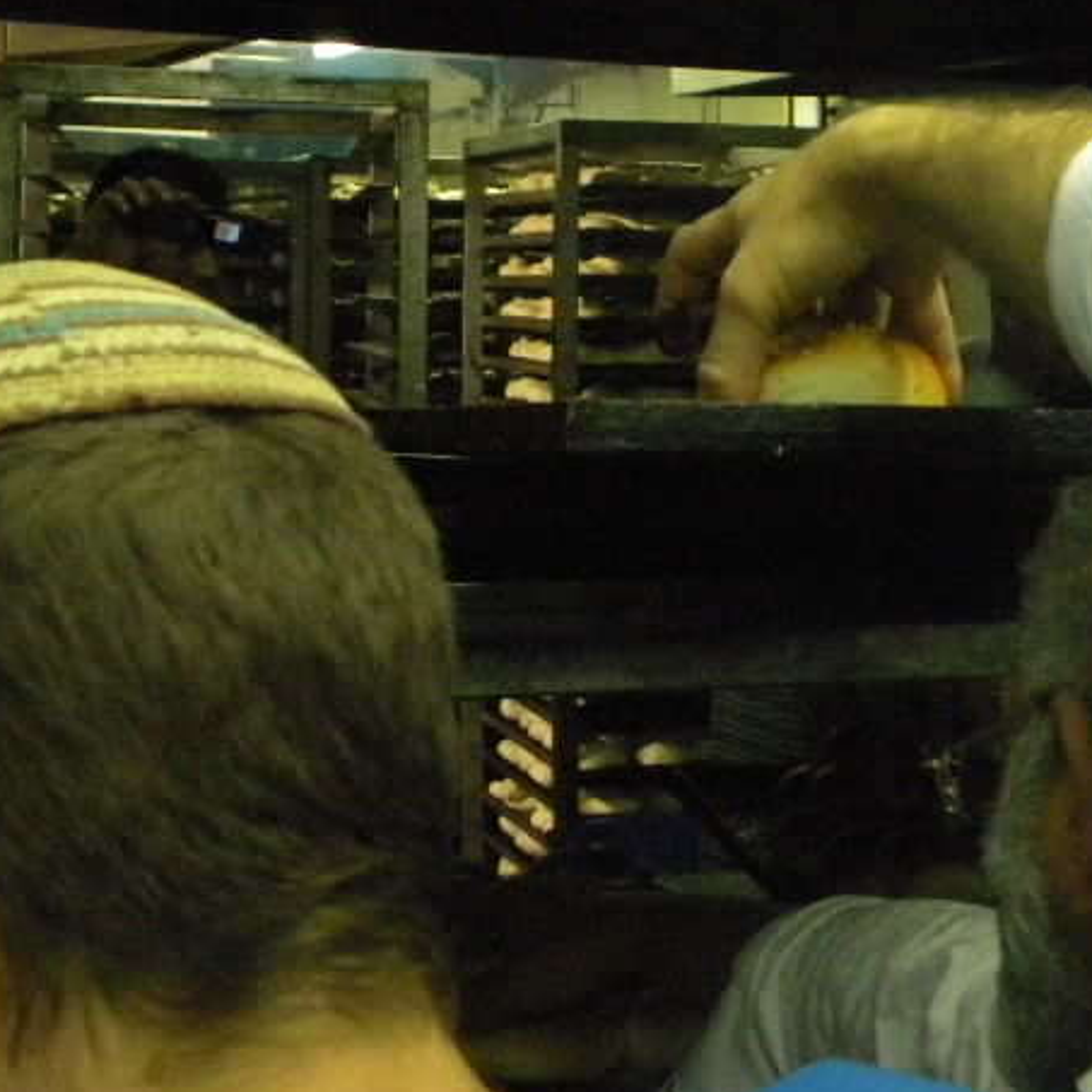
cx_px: 1010
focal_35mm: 72
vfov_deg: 23.9
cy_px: 393
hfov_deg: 23.3
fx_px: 2570
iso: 800
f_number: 3.7
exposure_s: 1/82
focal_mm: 6.4
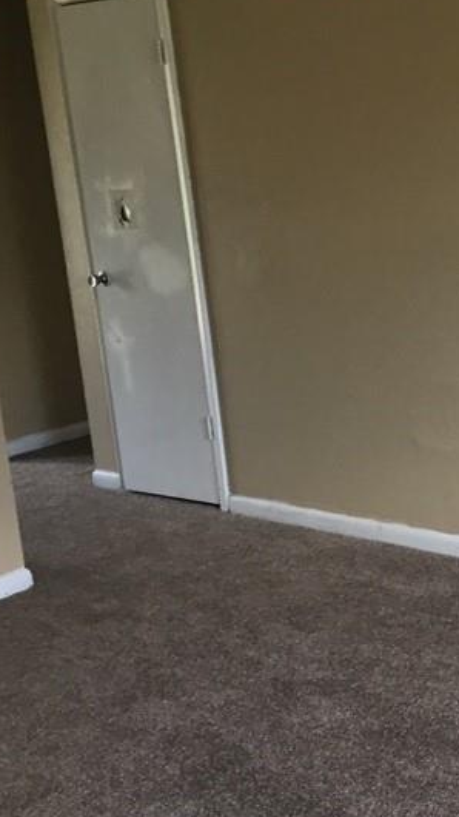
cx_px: 616
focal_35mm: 61
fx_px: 1320
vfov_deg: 34.2
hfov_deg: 18.2
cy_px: 324
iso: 80
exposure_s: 1/30
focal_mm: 4.15
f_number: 2.2
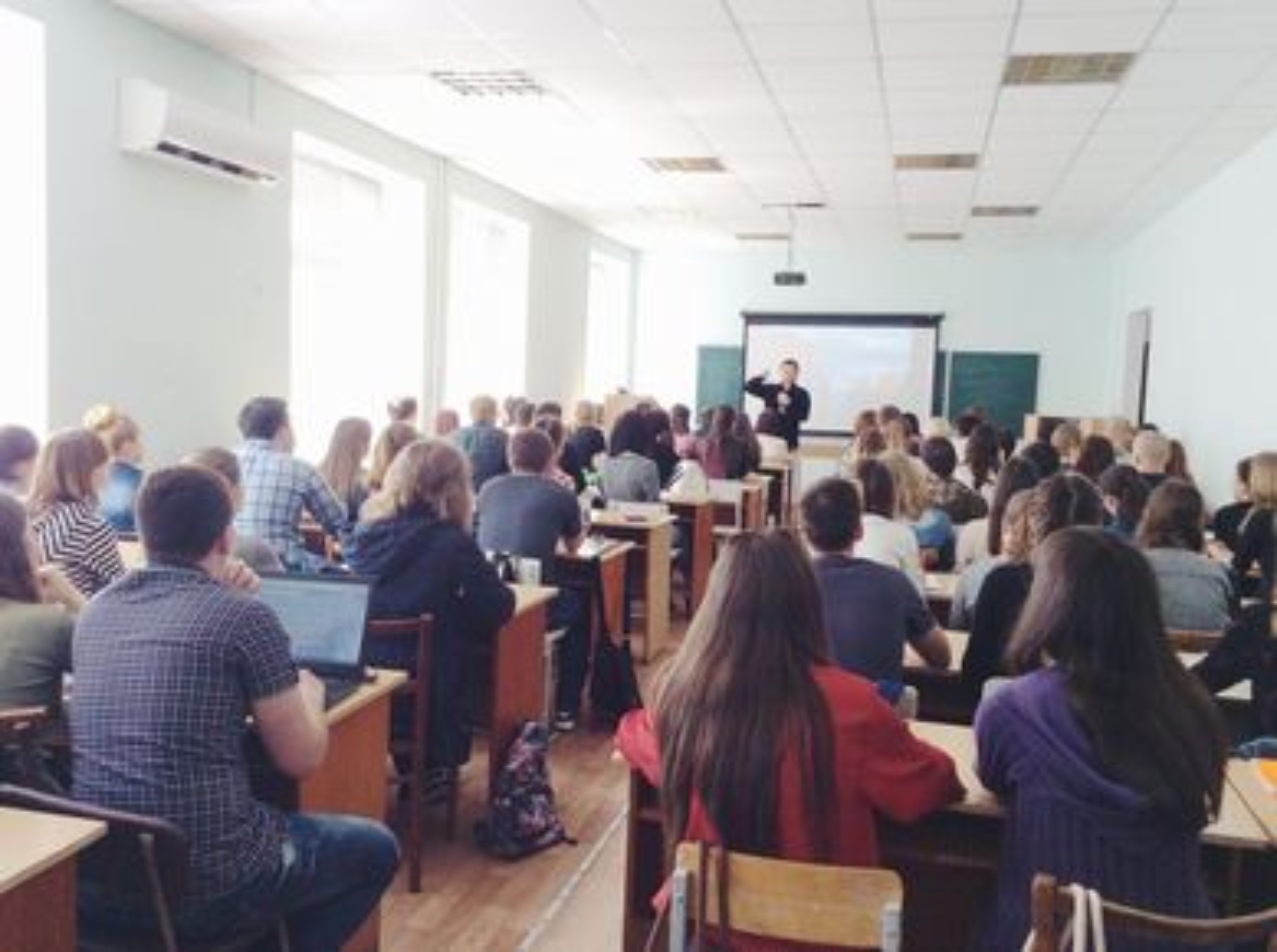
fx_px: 1178
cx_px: 638
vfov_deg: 44.0
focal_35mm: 32
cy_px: 476
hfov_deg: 56.9
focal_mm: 3.3
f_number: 2.4
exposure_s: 1/50
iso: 40
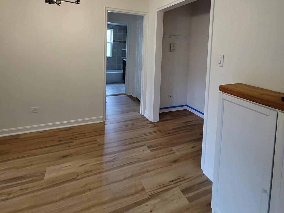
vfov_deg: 67.7
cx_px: 142
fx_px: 148
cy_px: 57
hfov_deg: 87.7
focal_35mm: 18
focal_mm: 2.2
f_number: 2.2
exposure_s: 1/60
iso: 160
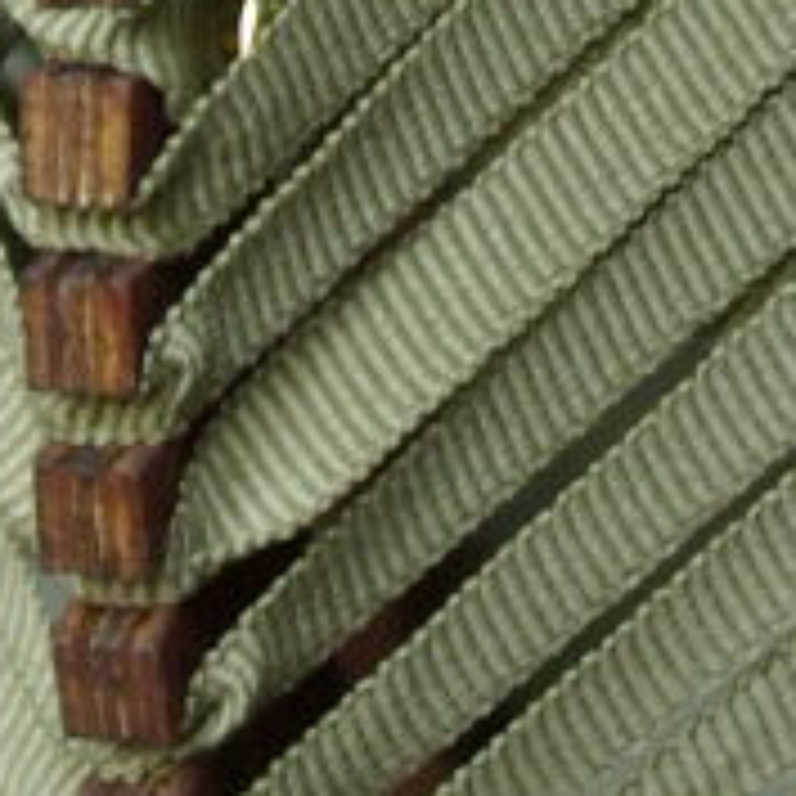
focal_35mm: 524
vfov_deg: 3.3
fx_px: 13632
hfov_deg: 3.3
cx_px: -63
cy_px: -994
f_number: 5.6
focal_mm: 40
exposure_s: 1/100
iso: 500
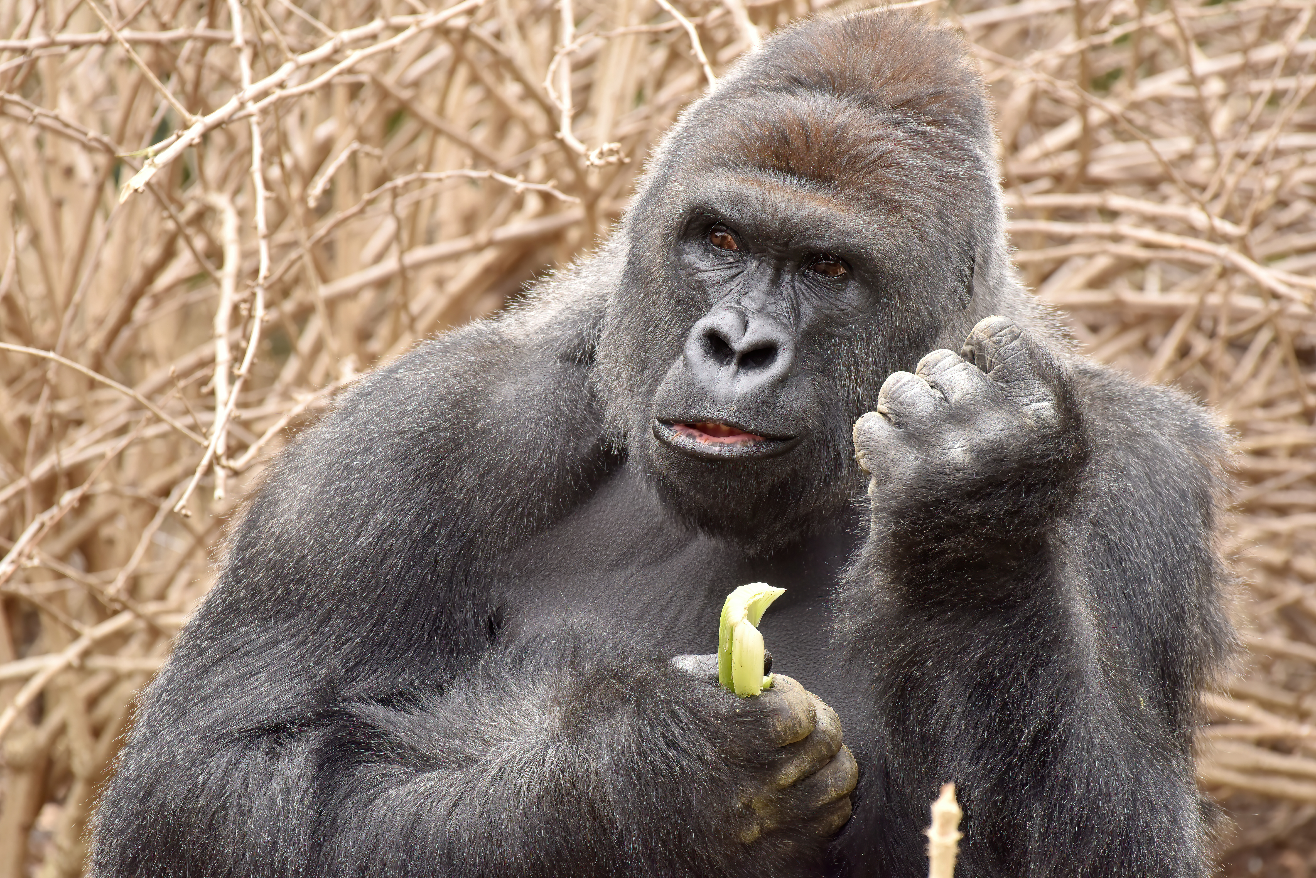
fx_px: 17551
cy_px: 439
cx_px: 658
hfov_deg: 4.3
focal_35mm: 480
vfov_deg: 2.9
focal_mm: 480
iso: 800
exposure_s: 1/320
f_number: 7.1
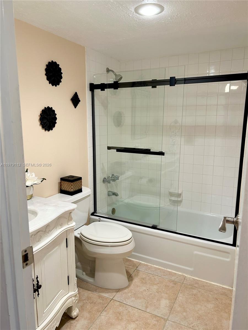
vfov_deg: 67.3
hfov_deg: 53.1
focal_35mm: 26
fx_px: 248
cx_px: 124
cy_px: 165
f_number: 1.5
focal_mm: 5.7
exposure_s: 1/120
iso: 125
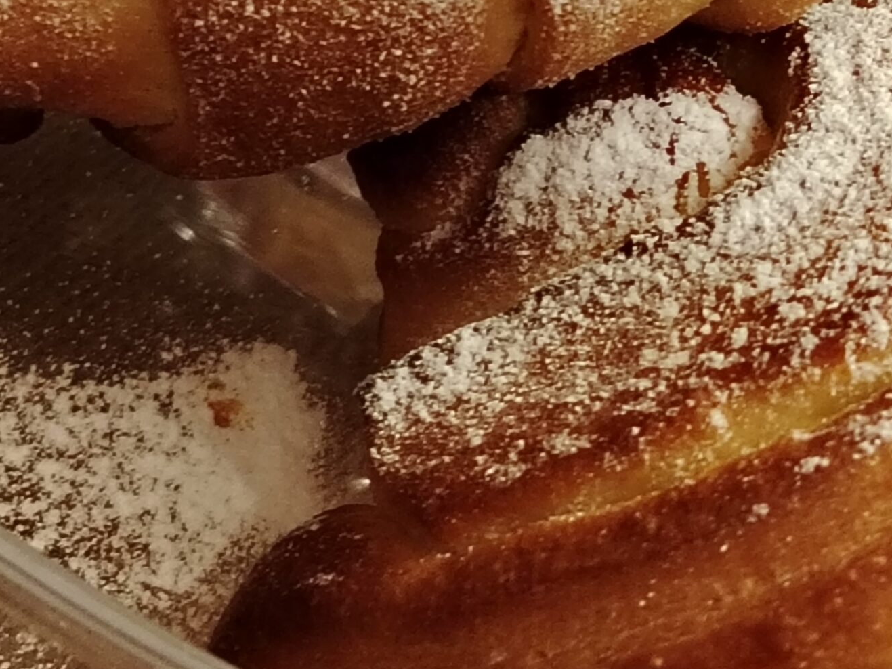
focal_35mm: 138
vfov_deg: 10.7
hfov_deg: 14.1
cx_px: 864
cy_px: 127
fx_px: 3556
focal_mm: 5.25
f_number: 1.75
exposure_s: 1/33.3
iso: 906
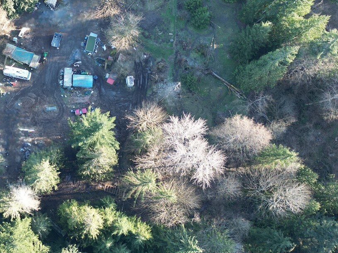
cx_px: 34
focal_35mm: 47
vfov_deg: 30.5
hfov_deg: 37.7
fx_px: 459
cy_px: 71
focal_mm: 6.72
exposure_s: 1/161
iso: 150
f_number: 1.7
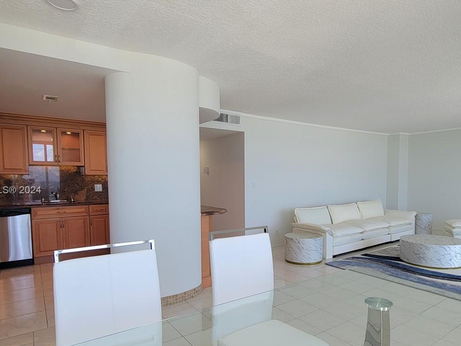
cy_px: 191
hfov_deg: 78.5
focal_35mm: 21
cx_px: 265
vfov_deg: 63.3
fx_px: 280
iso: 50
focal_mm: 2.2
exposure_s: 1/120
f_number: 2.2
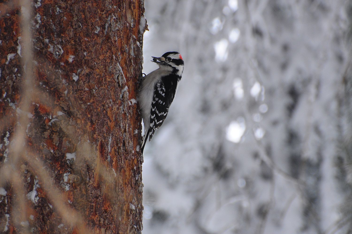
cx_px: 176
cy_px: 117
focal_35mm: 450
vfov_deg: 3.0
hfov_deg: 4.6
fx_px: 4394
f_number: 5.6
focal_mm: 300
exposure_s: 1/90
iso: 800
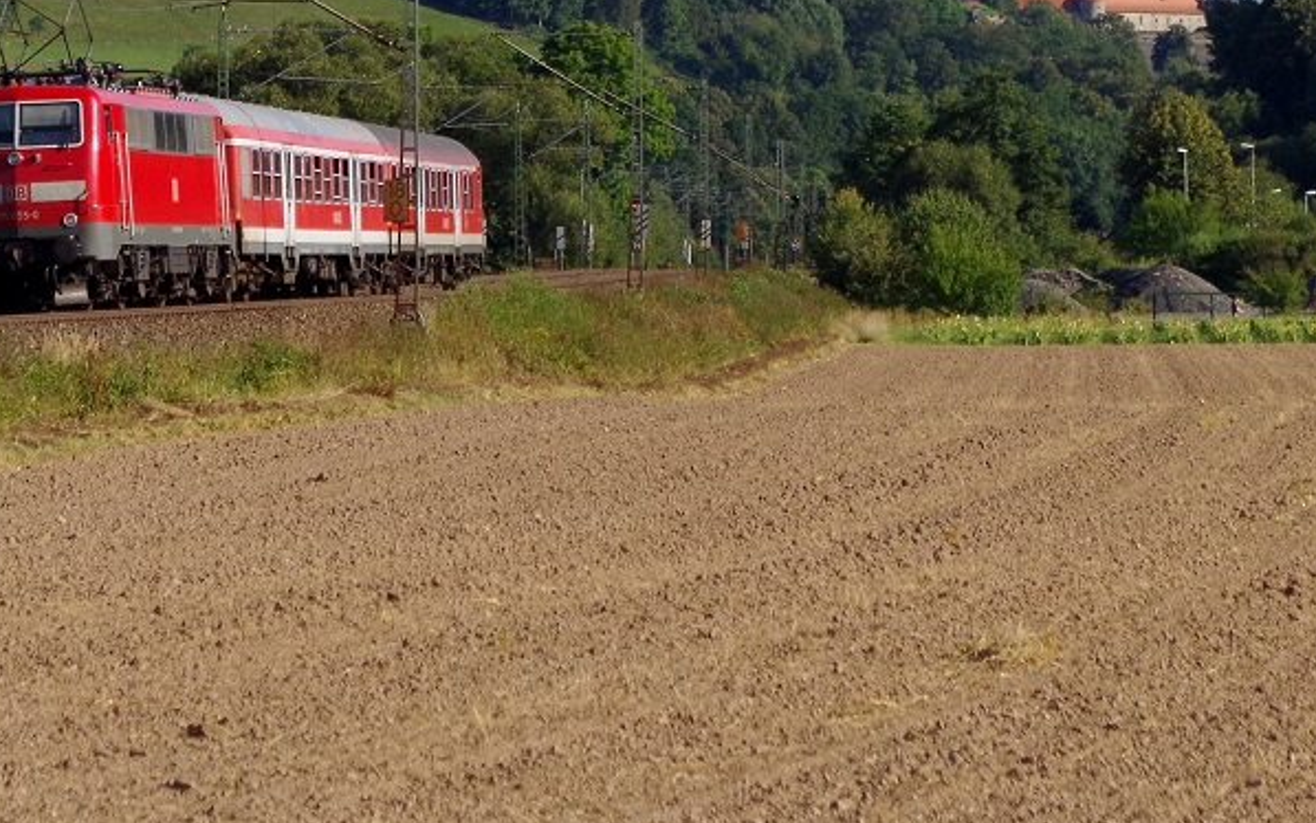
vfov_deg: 9.1
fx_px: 5130
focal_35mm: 143
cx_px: 500
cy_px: 106
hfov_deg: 14.6
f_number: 8
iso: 400
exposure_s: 1/1000
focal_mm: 55
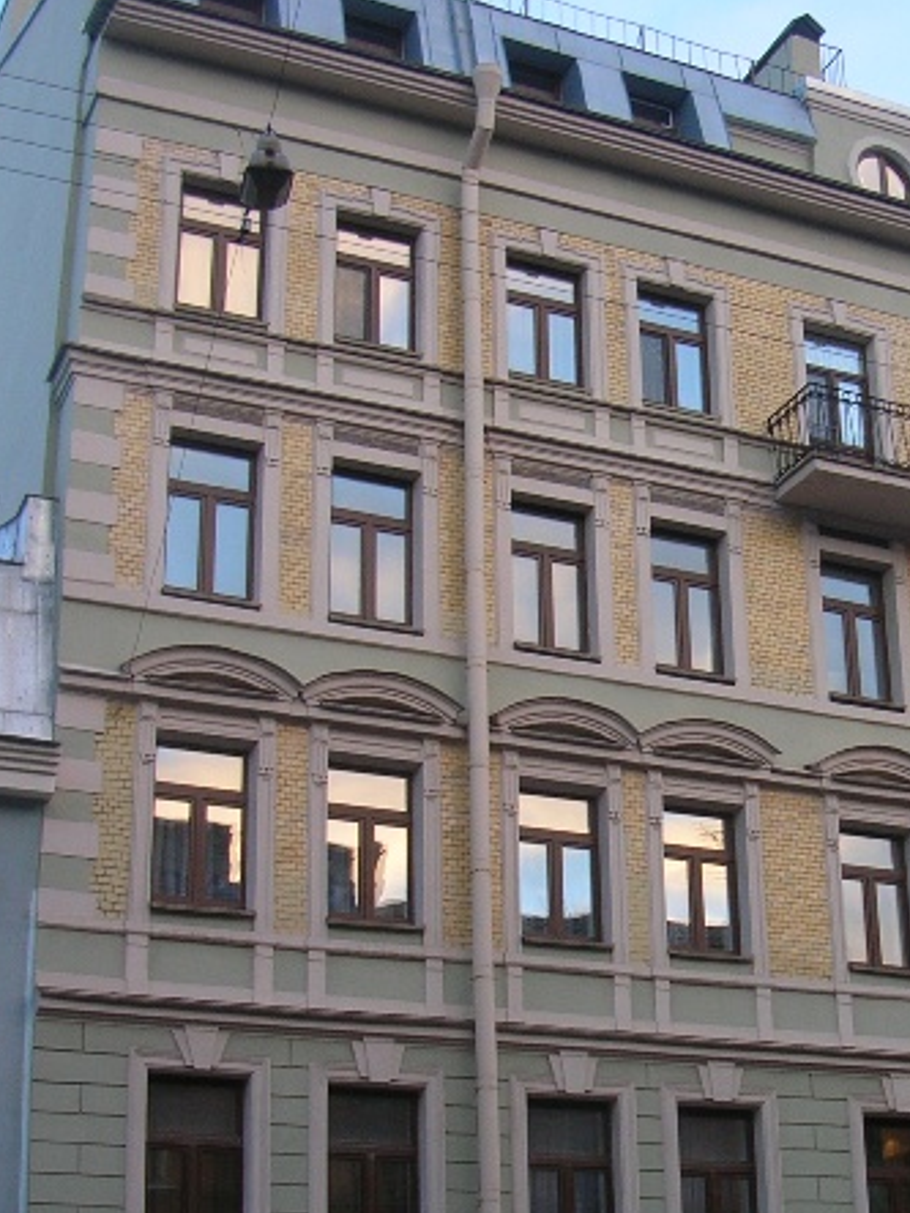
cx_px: 780
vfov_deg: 30.5
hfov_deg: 22.8
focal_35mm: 63
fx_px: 2208
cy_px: 820
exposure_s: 1/70.3
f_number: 2.8
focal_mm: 5.8
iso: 50
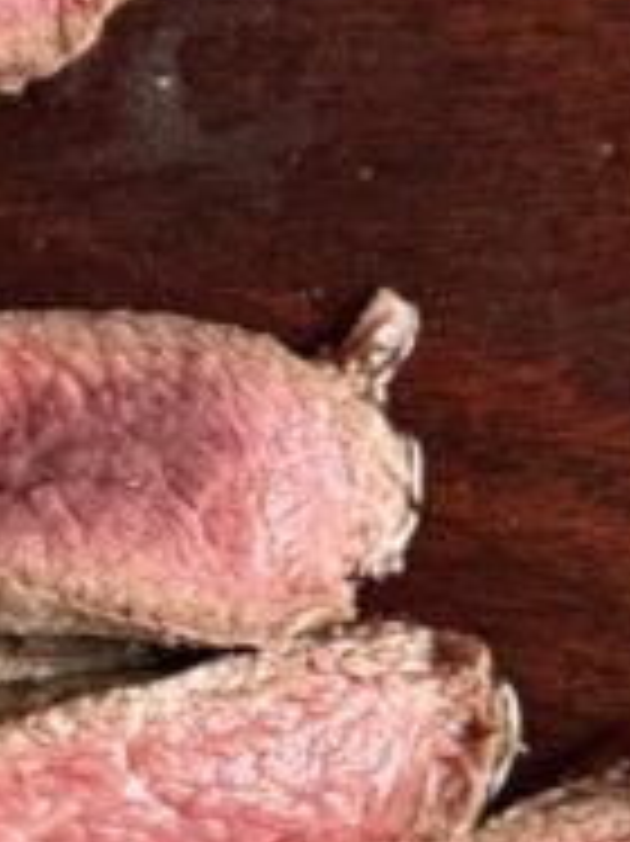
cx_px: -342
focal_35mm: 246
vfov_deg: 8.0
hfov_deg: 6.0
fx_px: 5976
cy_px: 792
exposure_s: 1/121
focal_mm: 6.76
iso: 80
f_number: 1.78
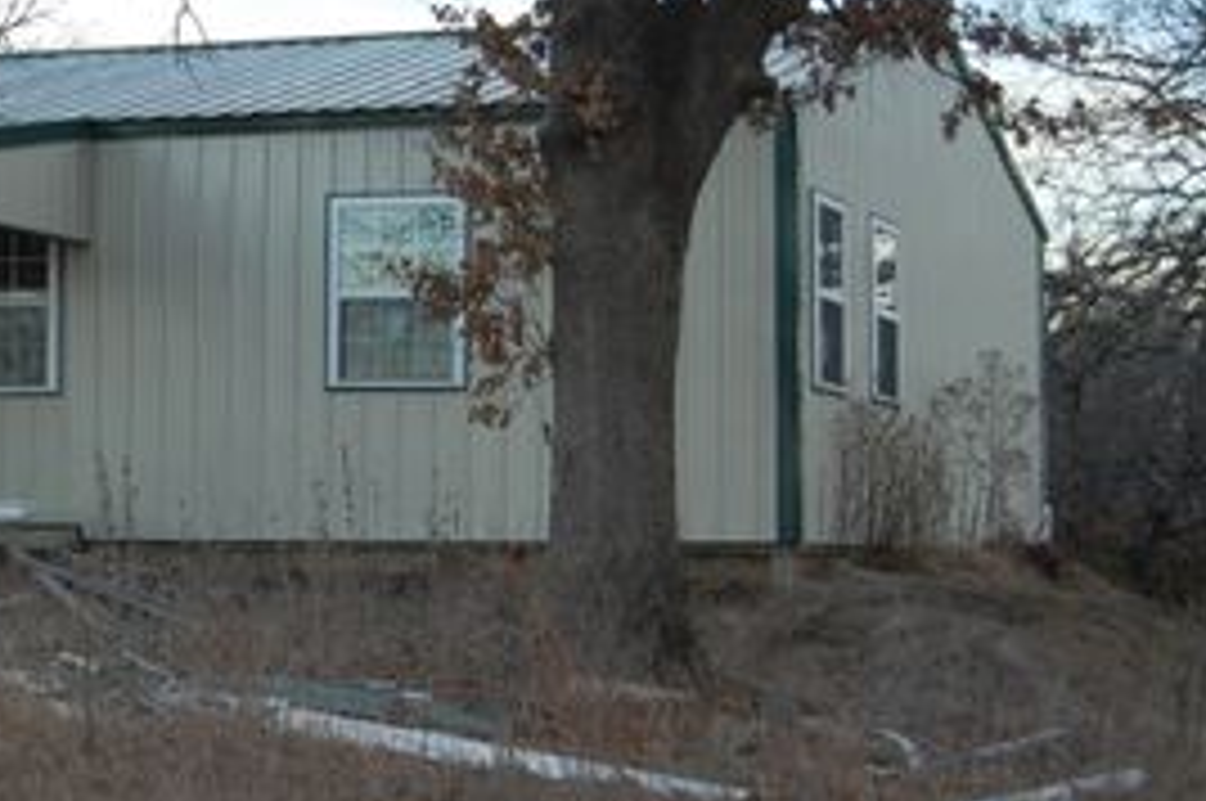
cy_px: 261
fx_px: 3277
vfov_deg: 13.9
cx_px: 117
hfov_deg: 20.4
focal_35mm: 98
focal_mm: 35
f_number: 4.8
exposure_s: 1/250
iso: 400
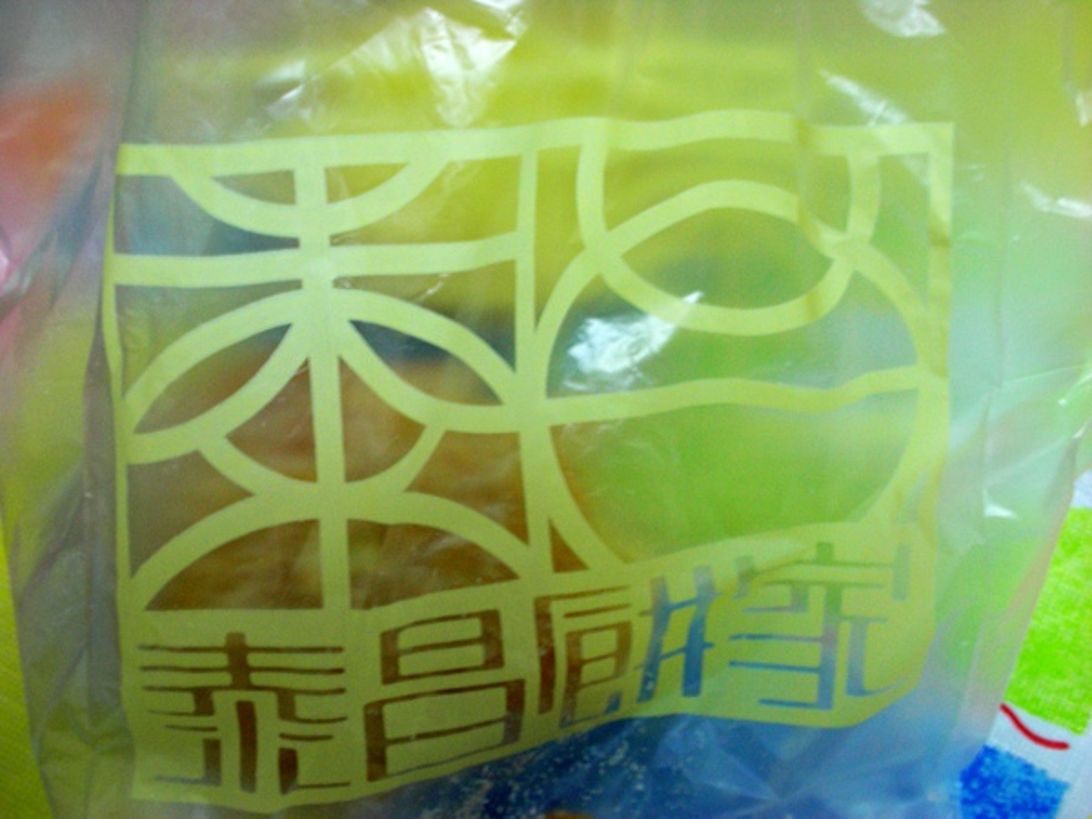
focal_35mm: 61
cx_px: 546
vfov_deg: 24.0
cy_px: 410
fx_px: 1924
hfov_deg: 31.7
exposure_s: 1/3.9
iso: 165
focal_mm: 10.1
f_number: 4
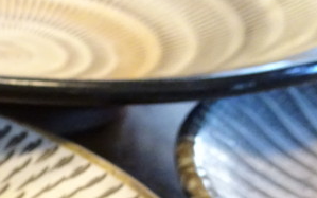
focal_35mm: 87
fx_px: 752
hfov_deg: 19.6
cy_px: 367
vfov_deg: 13.4
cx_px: -201
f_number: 3.5
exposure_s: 1/20
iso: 800
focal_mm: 4.1
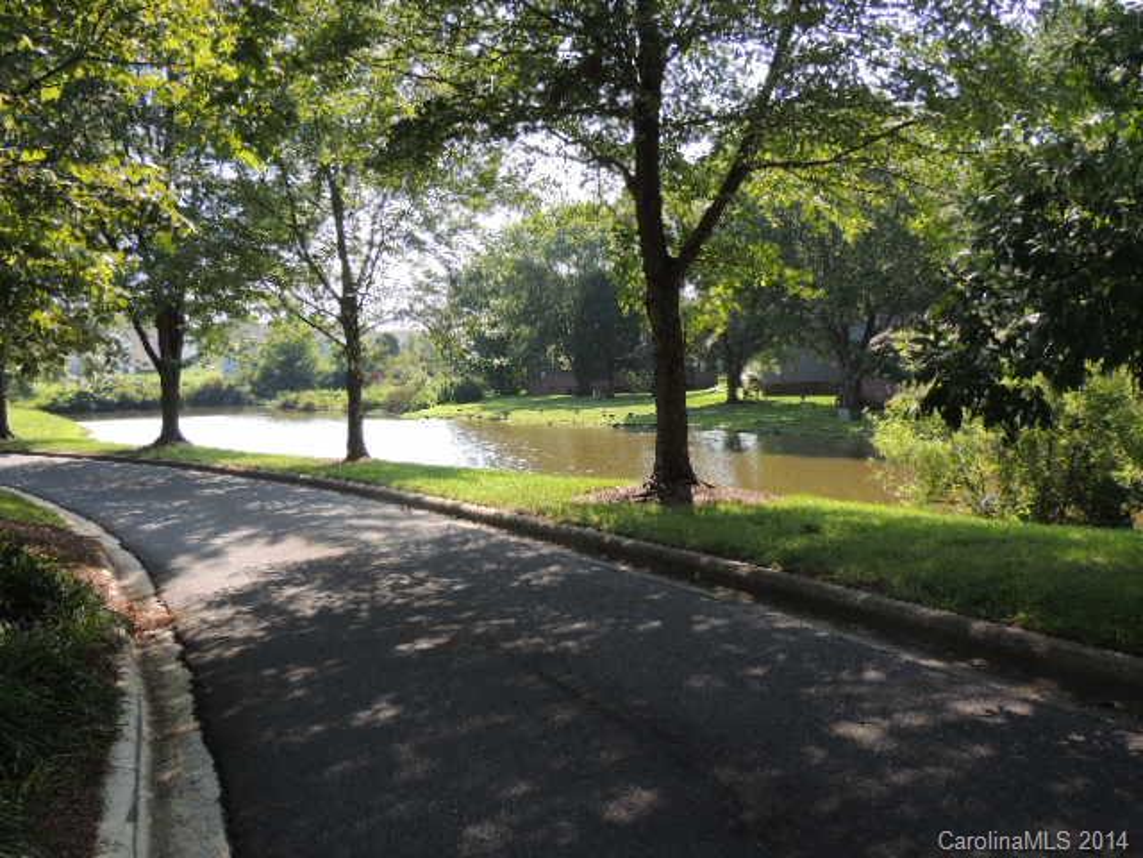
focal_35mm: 33
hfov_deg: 55.4
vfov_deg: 42.9
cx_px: 572
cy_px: 429
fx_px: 1090
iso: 100
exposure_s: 1/400
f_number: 3.2
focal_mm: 5.8
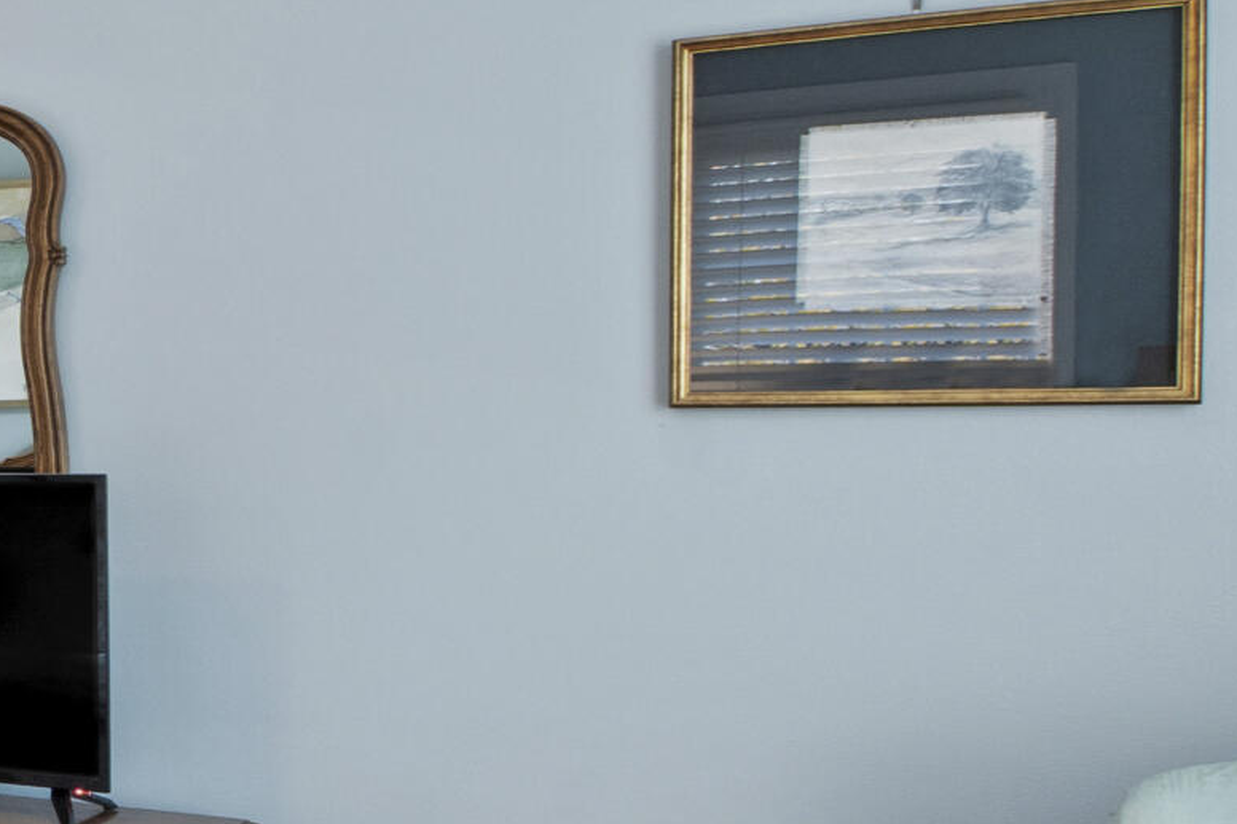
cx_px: -942
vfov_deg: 23.4
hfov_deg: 22.3
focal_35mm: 58
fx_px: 1992
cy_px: 456
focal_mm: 10
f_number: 8
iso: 100
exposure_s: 1/4
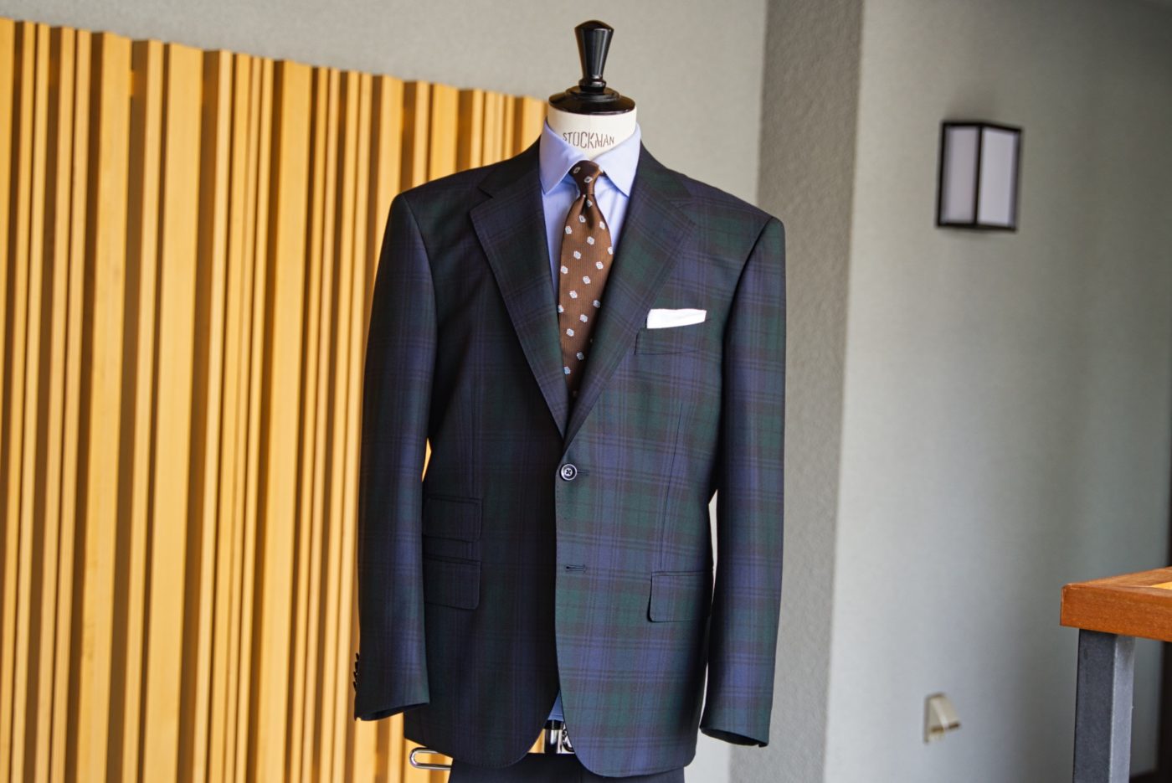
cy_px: 392
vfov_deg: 20.2
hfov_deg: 29.8
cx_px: 586
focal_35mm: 68
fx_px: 2199
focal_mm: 45
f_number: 2.8
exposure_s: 1/80
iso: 250
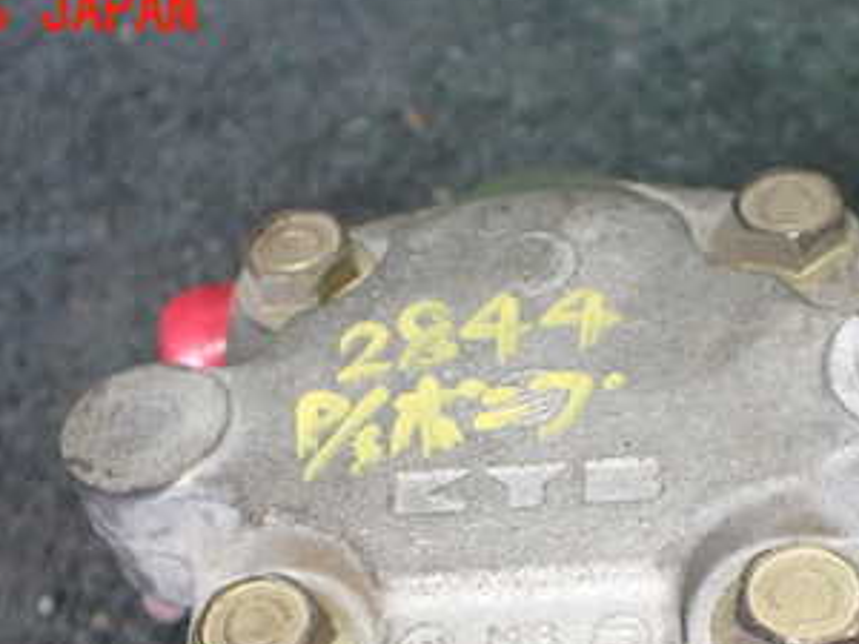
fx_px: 1489
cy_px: 621
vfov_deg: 23.5
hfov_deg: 32.0
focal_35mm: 60
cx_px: 535
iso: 800
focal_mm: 5.4
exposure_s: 1/100
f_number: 2.3
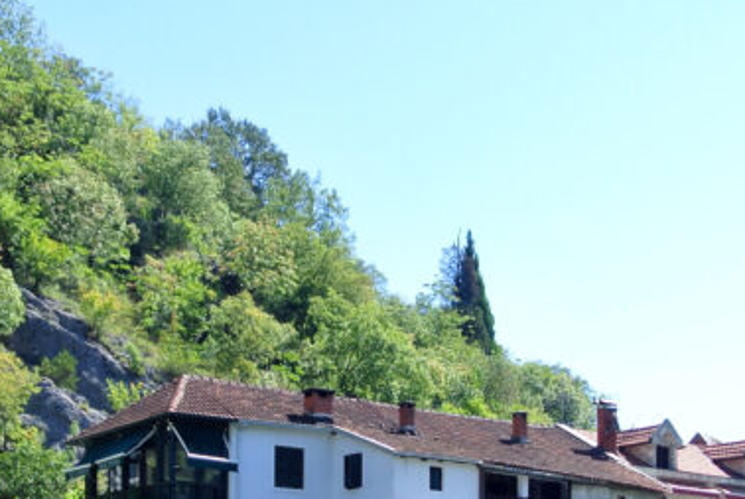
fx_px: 1906
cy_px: 599
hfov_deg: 22.1
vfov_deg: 14.4
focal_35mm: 92
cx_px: 369
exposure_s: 1/400
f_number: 4
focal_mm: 12.7
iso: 100
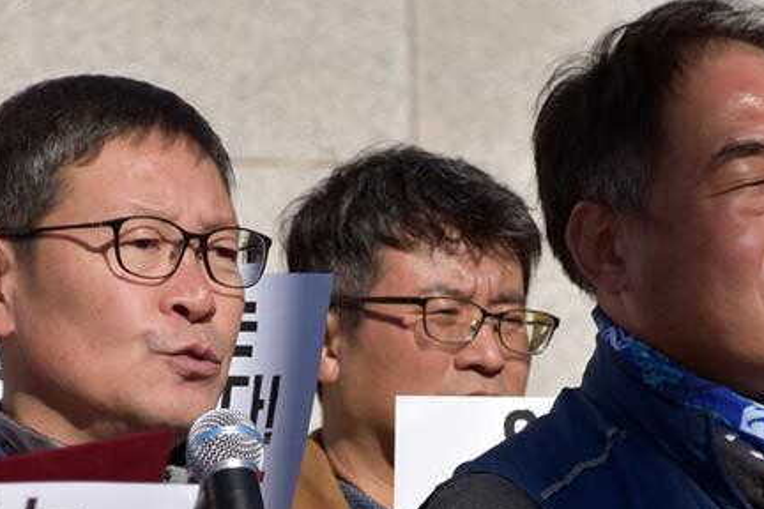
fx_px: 8446
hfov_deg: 5.2
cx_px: 216
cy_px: 556
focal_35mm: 398
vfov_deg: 3.4
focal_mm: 112
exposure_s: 1/800
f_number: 6.3
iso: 100
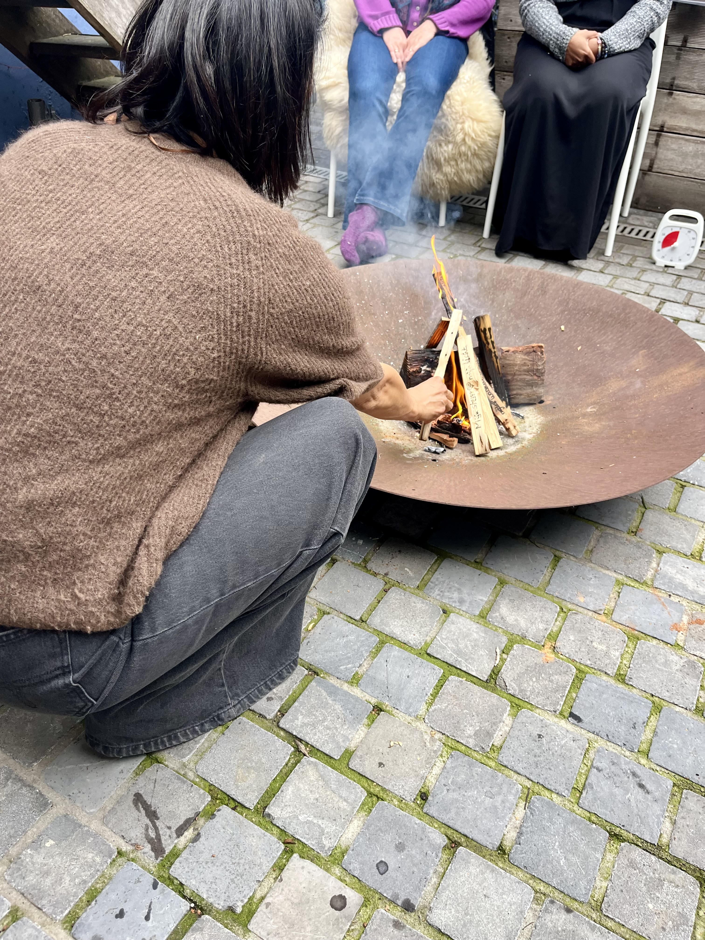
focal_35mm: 26
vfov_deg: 67.3
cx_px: 352
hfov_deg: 53.1
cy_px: 470
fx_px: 706
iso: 80
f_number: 1.6
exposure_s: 1/122
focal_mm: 5.1
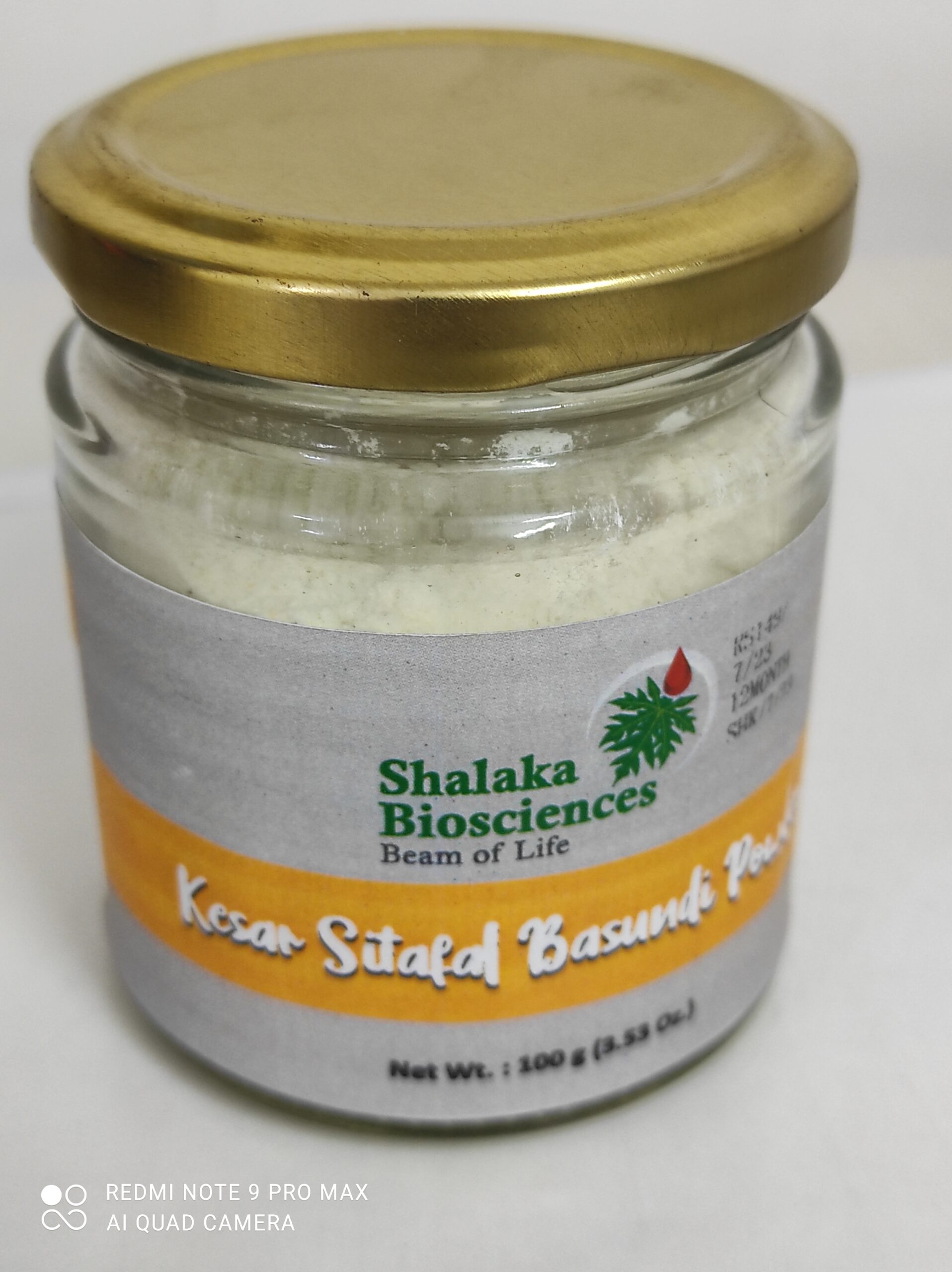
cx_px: 476
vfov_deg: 69.4
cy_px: 636
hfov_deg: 54.8
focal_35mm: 25
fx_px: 918
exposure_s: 1/33
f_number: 1.89
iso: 642
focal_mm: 5.43
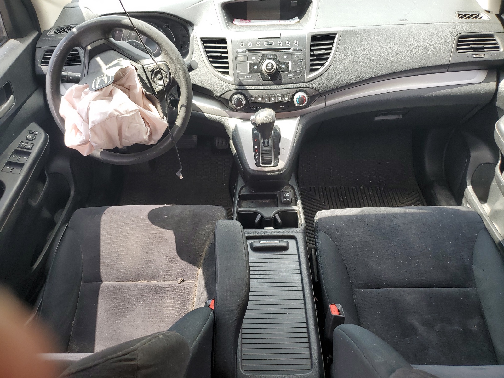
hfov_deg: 67.3
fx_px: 379
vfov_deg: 53.1
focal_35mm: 26
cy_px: 189
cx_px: 252
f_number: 1.5
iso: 50
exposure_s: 1/227
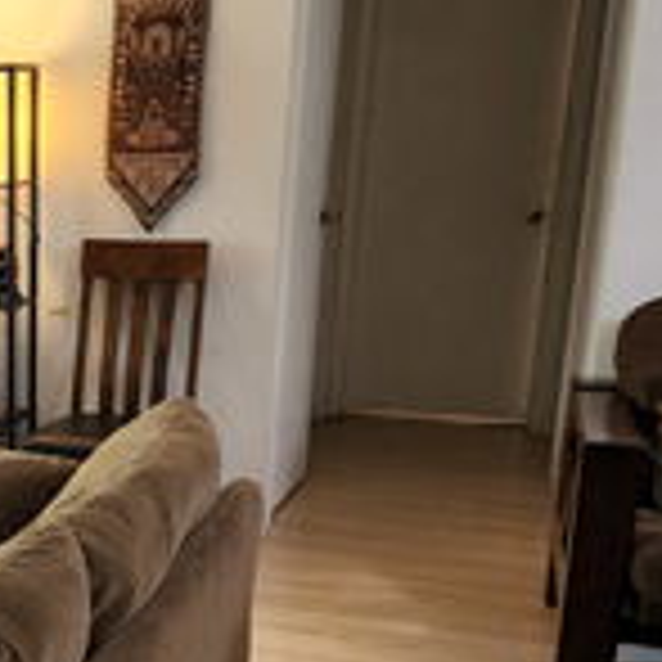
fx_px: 1277
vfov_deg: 28.8
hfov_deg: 25.1
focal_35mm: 59
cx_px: -205
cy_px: 464
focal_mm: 5.4
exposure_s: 1/120
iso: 400
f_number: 1.8
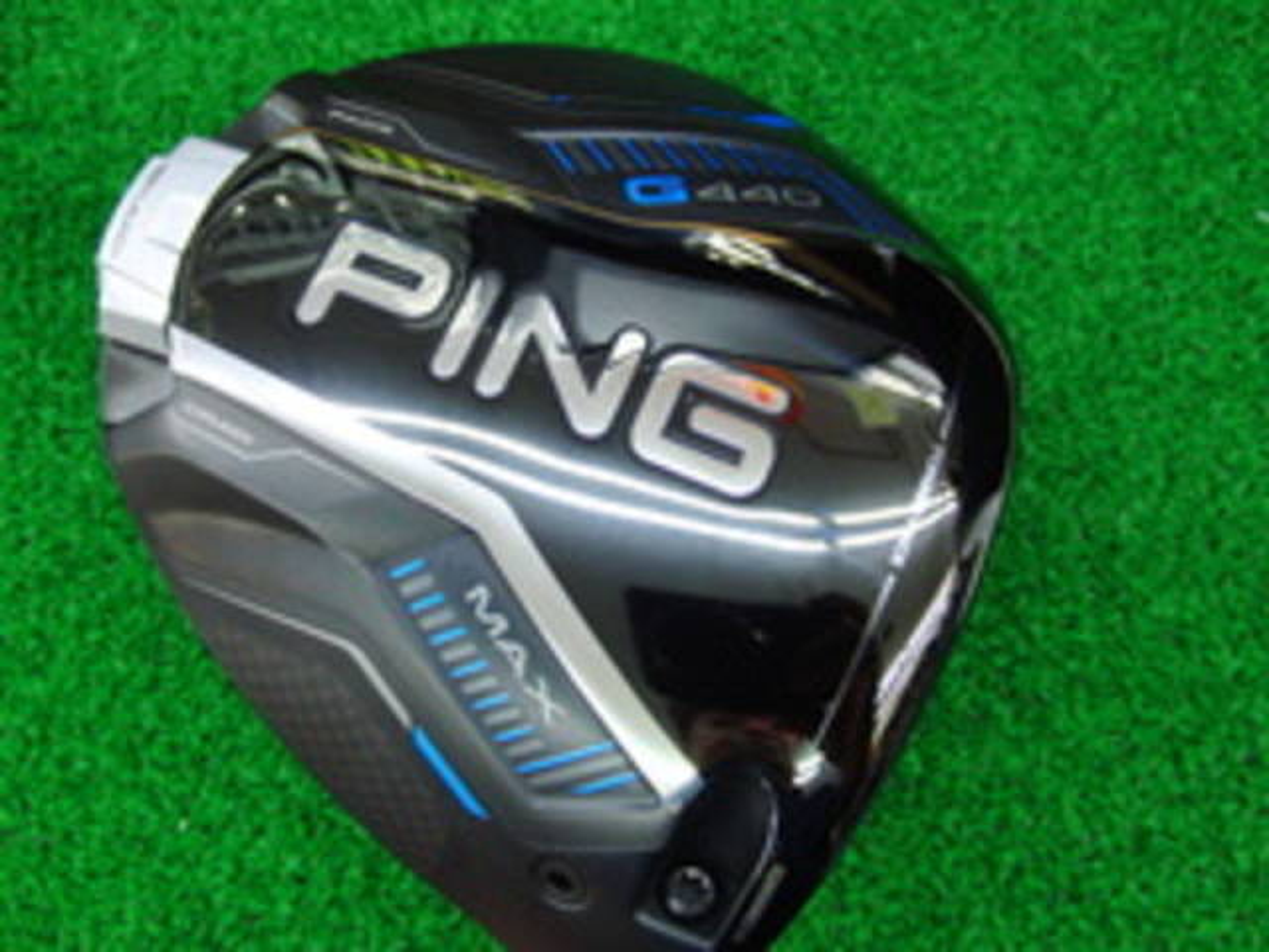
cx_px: 634
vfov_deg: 38.7
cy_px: 476
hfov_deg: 50.1
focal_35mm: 37
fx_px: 1356
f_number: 3.6
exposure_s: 1/40
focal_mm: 6.42
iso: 400
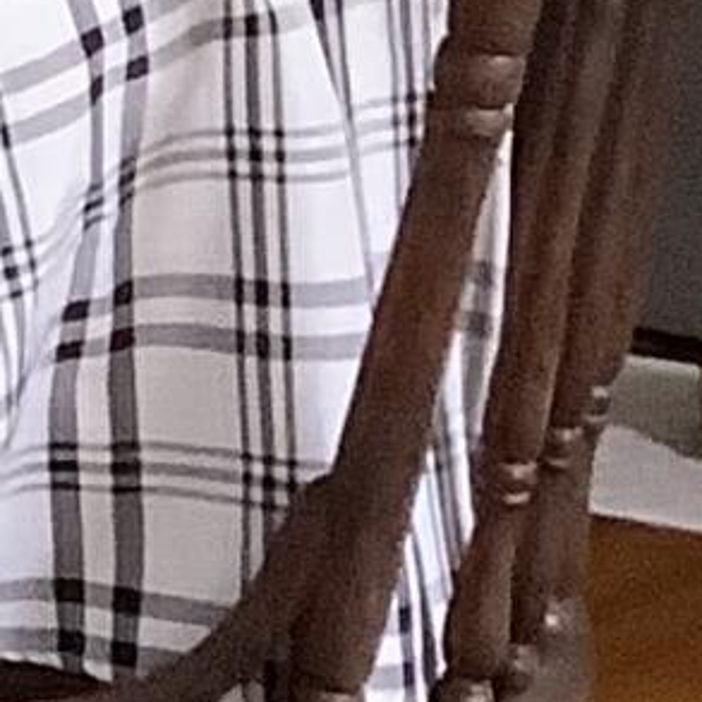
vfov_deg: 6.0
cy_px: -1037
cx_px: -2808
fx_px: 6447
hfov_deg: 5.0
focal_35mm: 281
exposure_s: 1/30
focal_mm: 3.3
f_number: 2.4
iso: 500
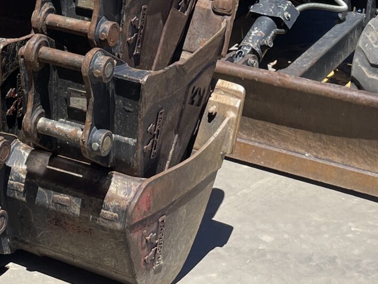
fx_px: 1026
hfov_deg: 20.8
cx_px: 111
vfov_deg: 14.5
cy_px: -156
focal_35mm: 94
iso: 32
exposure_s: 1/2506
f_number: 1.6
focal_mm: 4.2
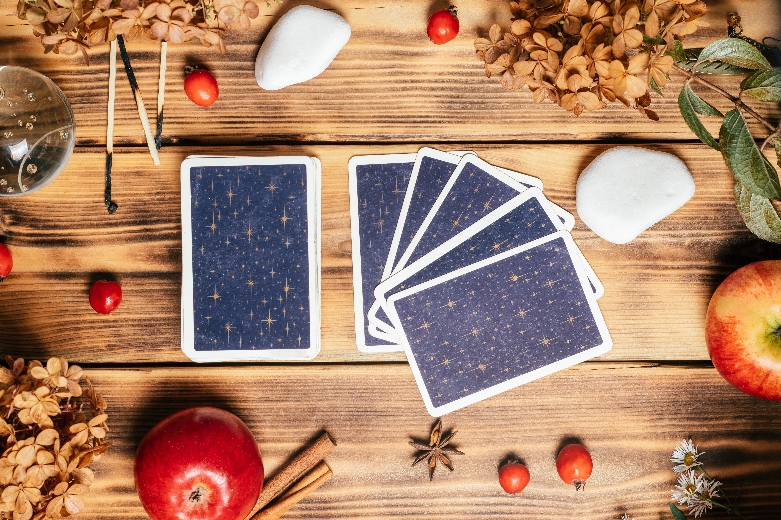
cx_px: 390
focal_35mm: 75
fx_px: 1627
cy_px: 260
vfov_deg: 18.2
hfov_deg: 27.0
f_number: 6.7
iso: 100
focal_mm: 50
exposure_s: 1/125
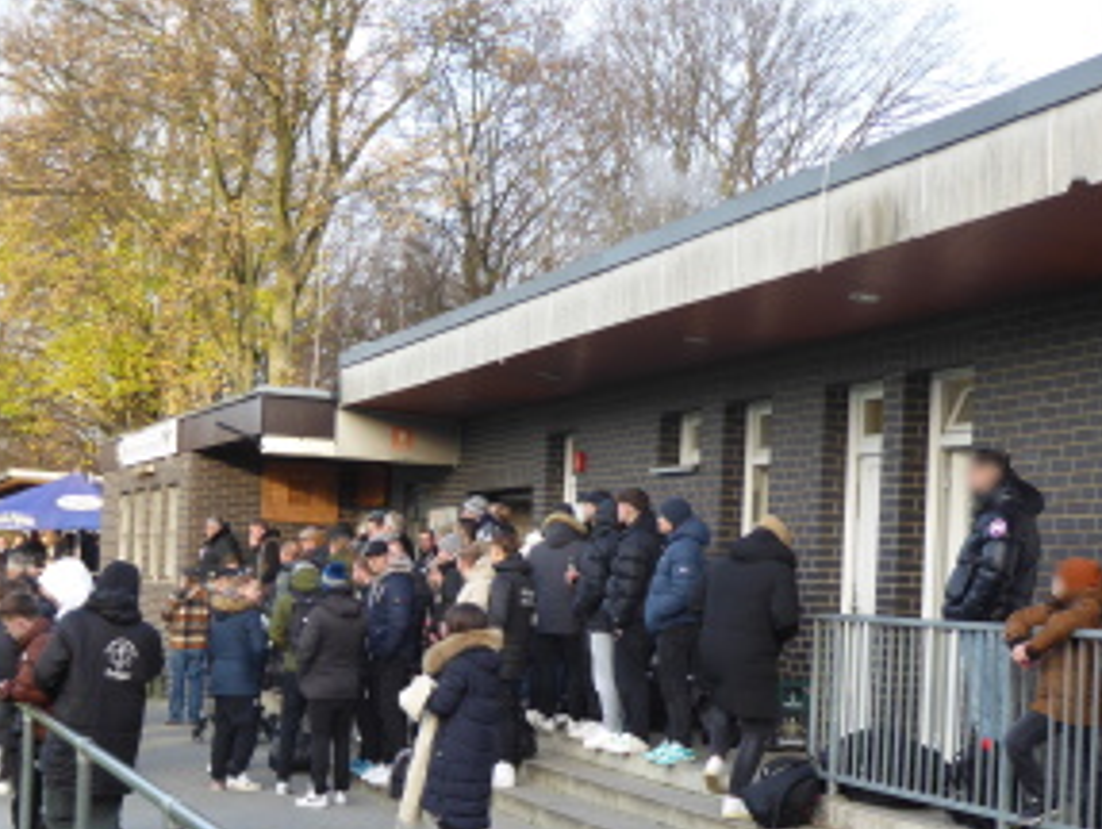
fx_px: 2199
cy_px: 583
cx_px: 595
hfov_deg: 28.1
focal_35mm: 69
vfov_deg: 21.2
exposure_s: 1/80
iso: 80
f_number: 3.9
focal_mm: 7.8
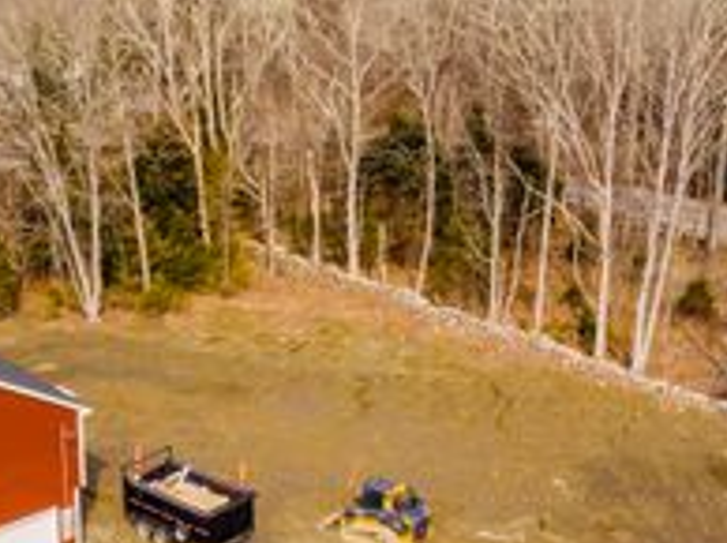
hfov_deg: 31.0
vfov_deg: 23.4
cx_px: 232
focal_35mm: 62
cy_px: 393
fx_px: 1301
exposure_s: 1/1250
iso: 100
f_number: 2.8
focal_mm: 4.5
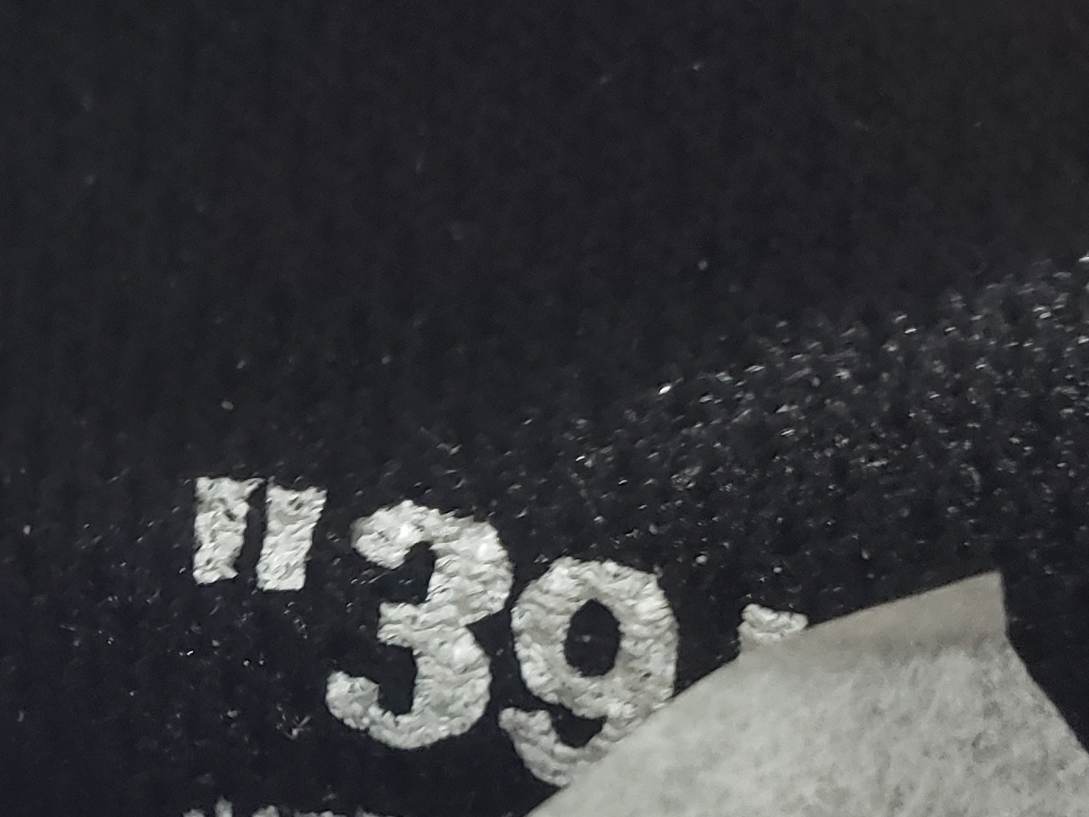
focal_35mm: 79
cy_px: 585
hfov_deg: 24.3
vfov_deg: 18.6
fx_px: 2485
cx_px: 191
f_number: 2.4
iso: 320
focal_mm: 4.3
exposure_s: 1/50
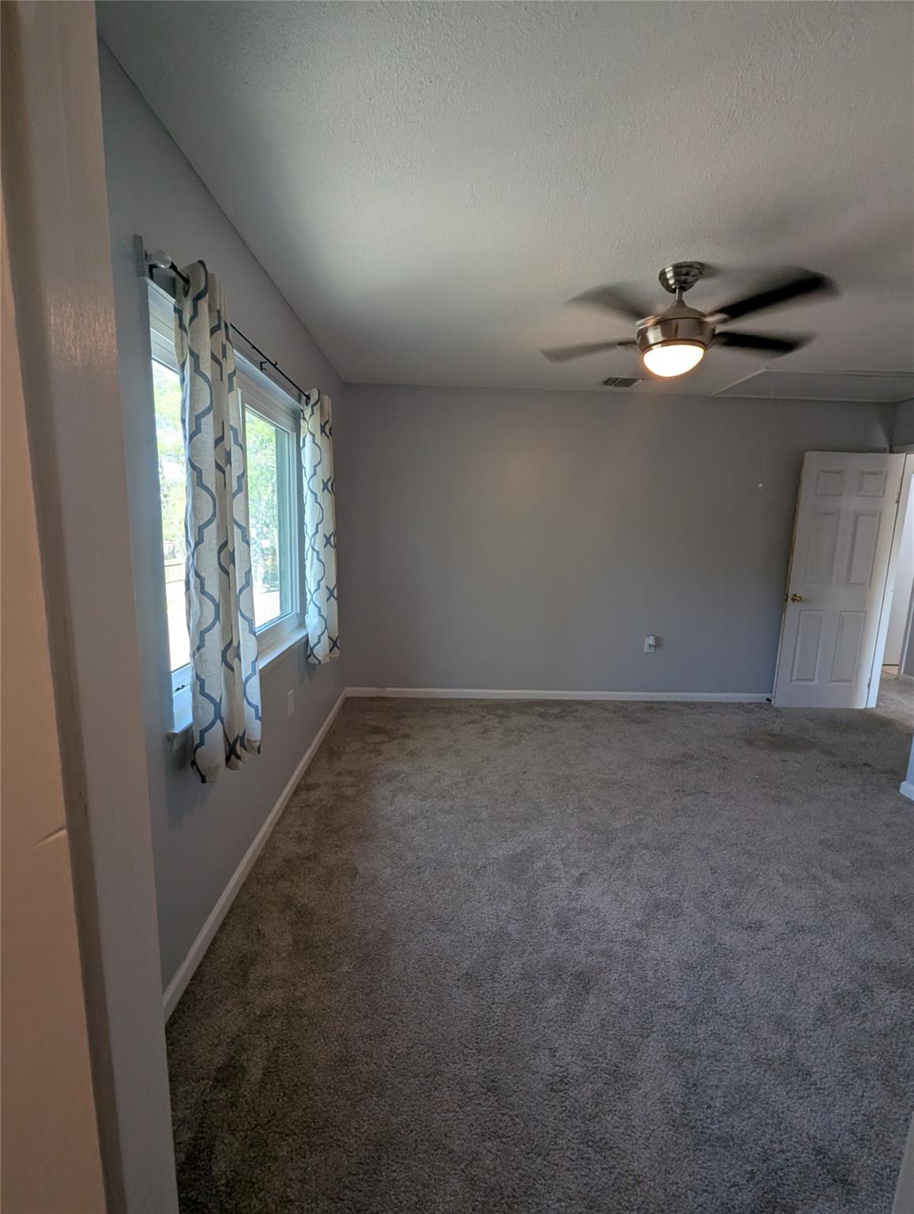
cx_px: 457
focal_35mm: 13
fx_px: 456
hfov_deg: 90.1
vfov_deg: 106.1
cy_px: 607
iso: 119
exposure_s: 1/60
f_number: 2.2
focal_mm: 1.95
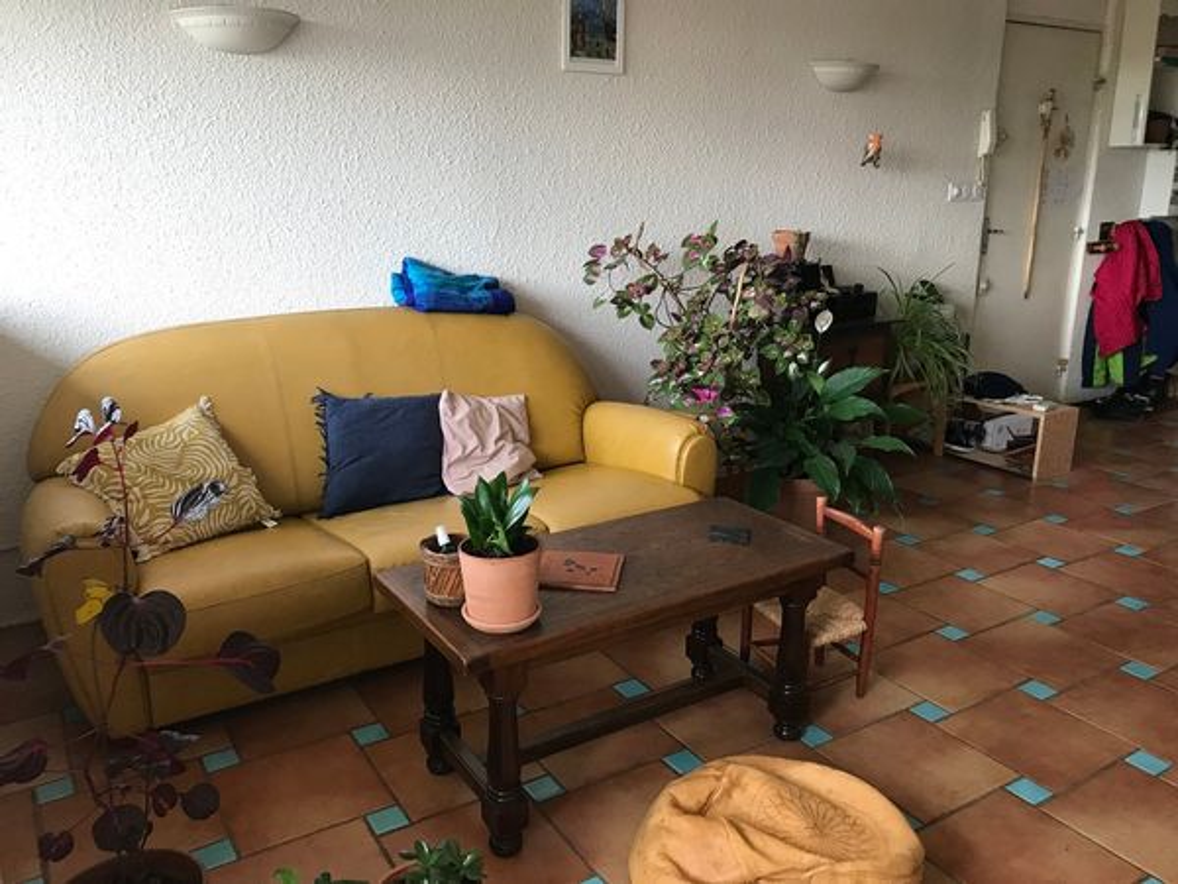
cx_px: 589
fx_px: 953
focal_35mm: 28
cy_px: 442
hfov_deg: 63.4
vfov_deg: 49.7
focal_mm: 3.99
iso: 32
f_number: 1.8
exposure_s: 1/25
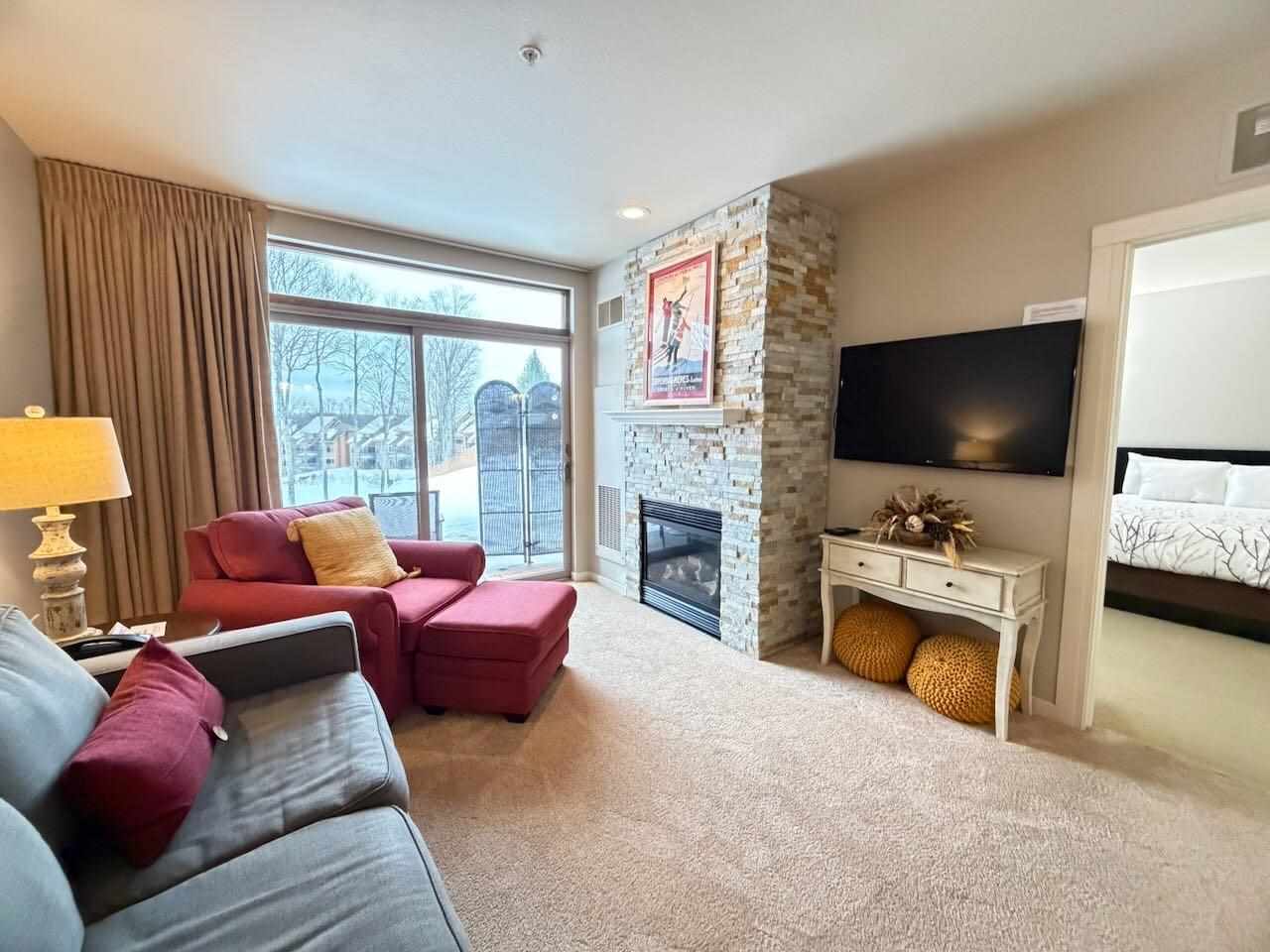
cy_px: 476
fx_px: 514
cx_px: 635
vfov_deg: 85.7
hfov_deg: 102.1
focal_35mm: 14
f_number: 2.2
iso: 800
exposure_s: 1/60
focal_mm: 2.22
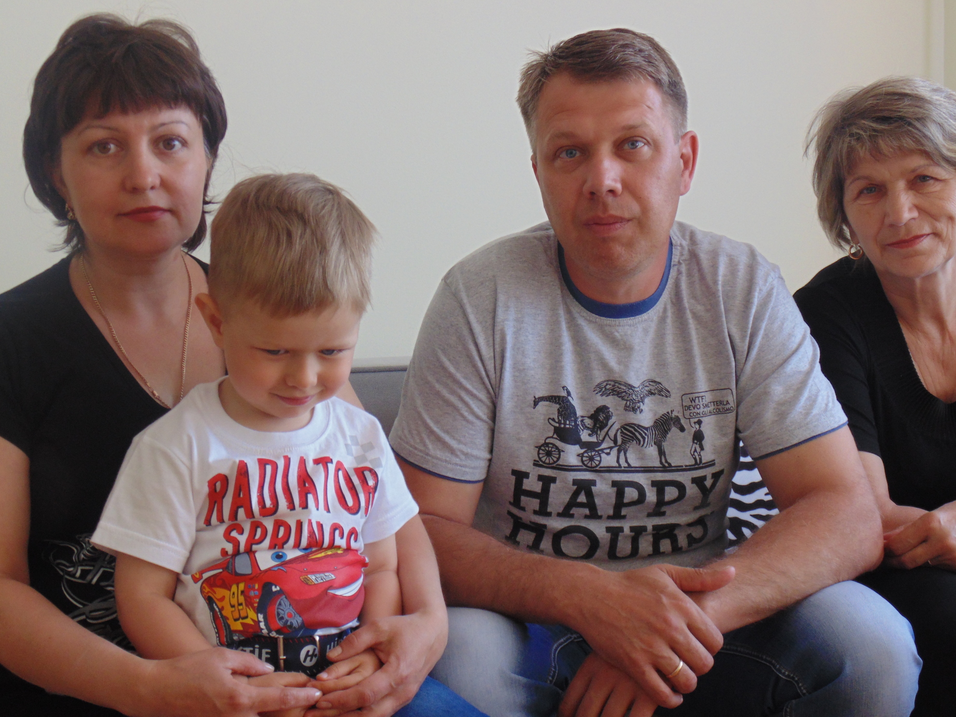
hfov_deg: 34.9
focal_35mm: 55
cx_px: 480
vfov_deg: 26.6
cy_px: 355
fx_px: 1519
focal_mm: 9.5
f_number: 3.9
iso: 160
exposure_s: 1/30
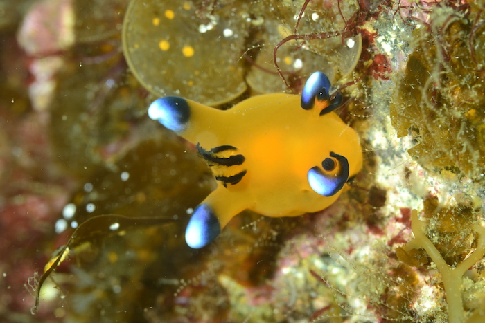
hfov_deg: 22.6
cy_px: 162
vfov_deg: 15.2
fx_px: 1213
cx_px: 242
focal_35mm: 90
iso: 200
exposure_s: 1/60
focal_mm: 60
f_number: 16
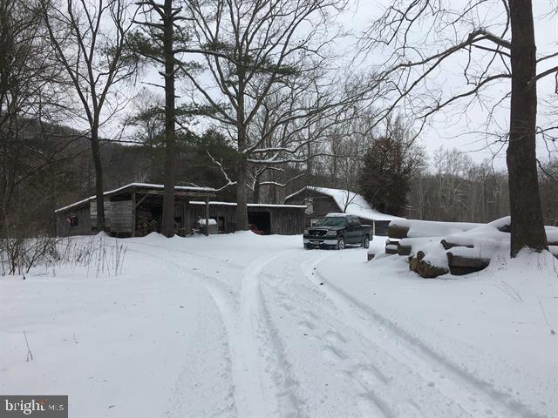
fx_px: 467
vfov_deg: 48.2
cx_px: 279
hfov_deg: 61.7
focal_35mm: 29
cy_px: 209
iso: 25
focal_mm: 4.15
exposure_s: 1/974
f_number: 2.2
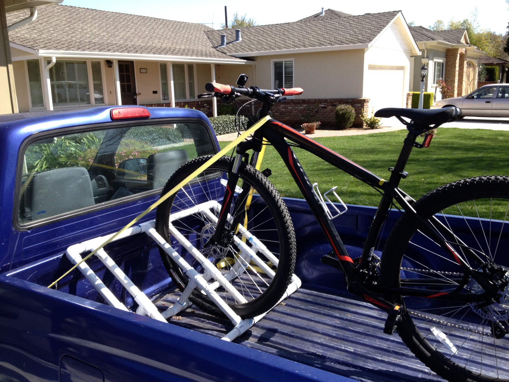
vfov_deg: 40.7
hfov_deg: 52.6
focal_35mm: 35
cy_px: 191
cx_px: 254
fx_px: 515
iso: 80
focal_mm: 4.28
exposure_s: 1/890
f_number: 2.4
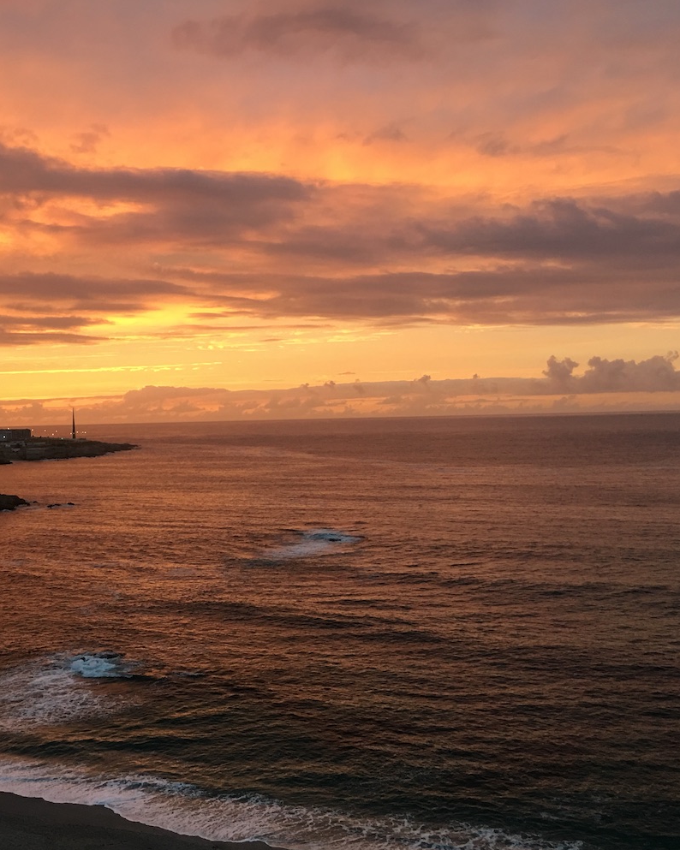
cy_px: 425
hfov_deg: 38.5
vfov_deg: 47.9
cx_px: 199
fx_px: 956
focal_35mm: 38
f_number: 2.2
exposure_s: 1/33
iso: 50
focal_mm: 4.15
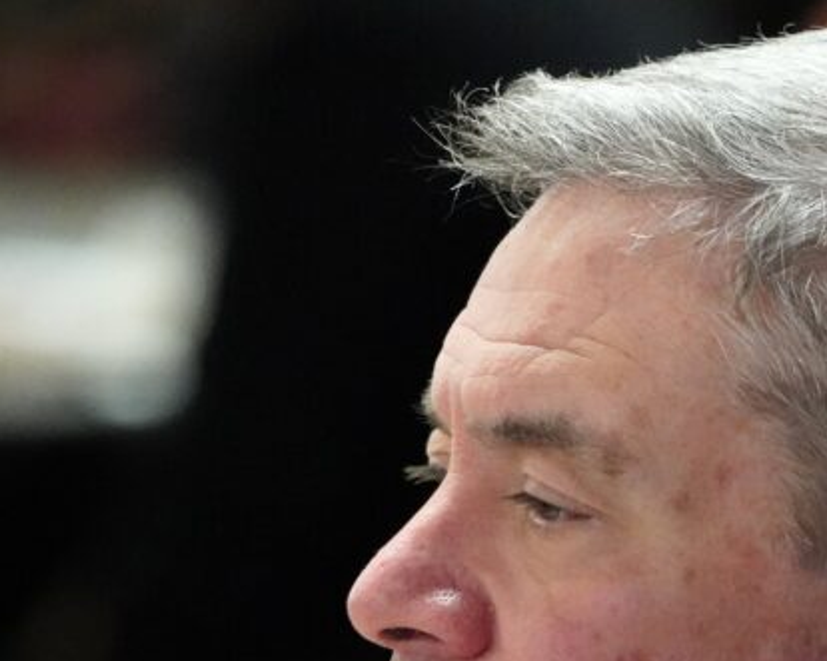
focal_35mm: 655
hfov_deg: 3.0
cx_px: 703
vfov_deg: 2.4
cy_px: 676
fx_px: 16028
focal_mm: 282
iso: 20000
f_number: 5.6
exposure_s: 1/160
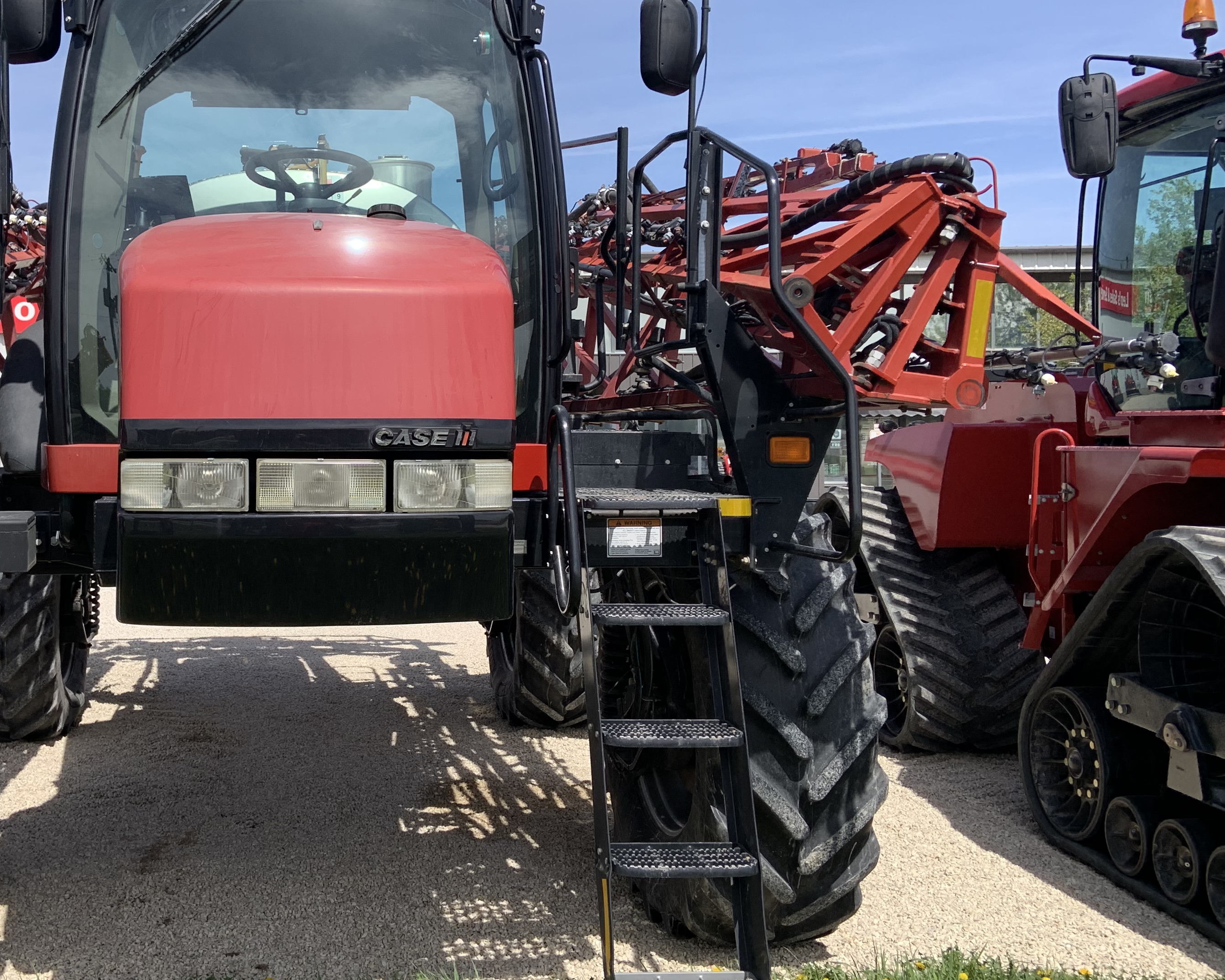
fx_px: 1378
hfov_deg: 47.3
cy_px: 454
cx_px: 423
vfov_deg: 39.1
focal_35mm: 38
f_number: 1.8
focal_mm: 4.25
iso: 25
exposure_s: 1/1880
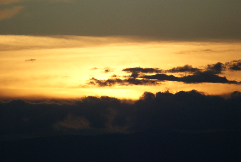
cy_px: 81
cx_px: 120
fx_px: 3016
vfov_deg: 3.1
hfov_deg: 4.6
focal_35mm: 450
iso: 100
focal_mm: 300
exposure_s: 1/500
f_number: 5.6
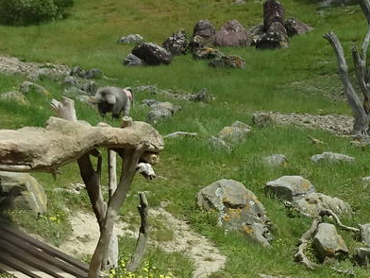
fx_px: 1047
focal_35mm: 98
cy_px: 237
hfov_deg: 19.8
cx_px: 307
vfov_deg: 15.0
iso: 80
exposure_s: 1/500
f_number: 4.5
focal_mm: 4.1
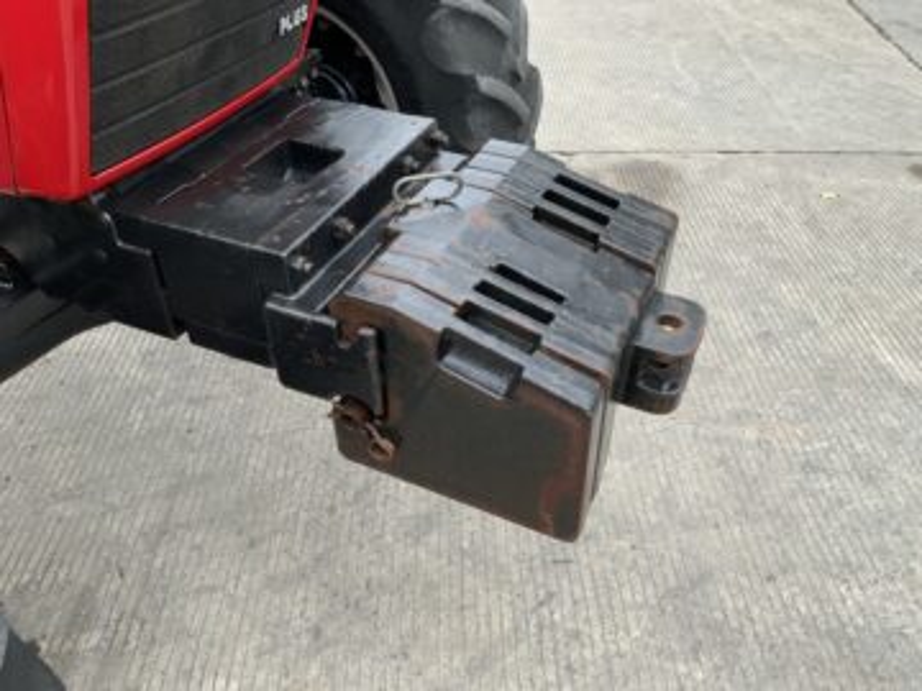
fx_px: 772
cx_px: 461
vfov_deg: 48.2
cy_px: 346
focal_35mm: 29
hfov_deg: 61.7
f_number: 1.8
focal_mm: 3
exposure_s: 1/122
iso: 40
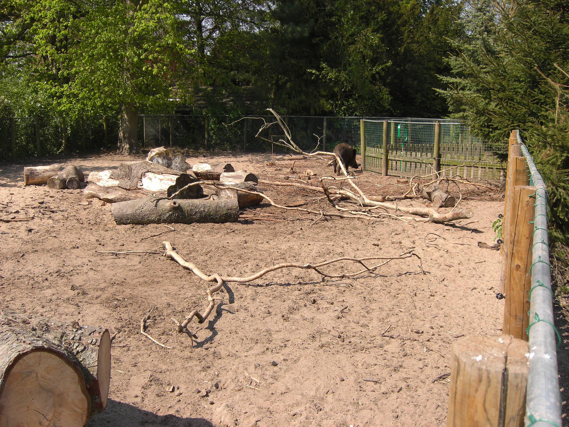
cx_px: 284
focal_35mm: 38
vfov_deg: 37.7
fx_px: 625
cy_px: 214
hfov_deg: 49.0
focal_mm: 7.9
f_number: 4
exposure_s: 1/500
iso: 80
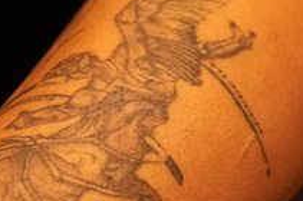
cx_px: 220
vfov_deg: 5.6
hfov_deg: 8.5
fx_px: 2042
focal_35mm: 243
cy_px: 99
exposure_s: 1/800
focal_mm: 50
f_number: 4
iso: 1250
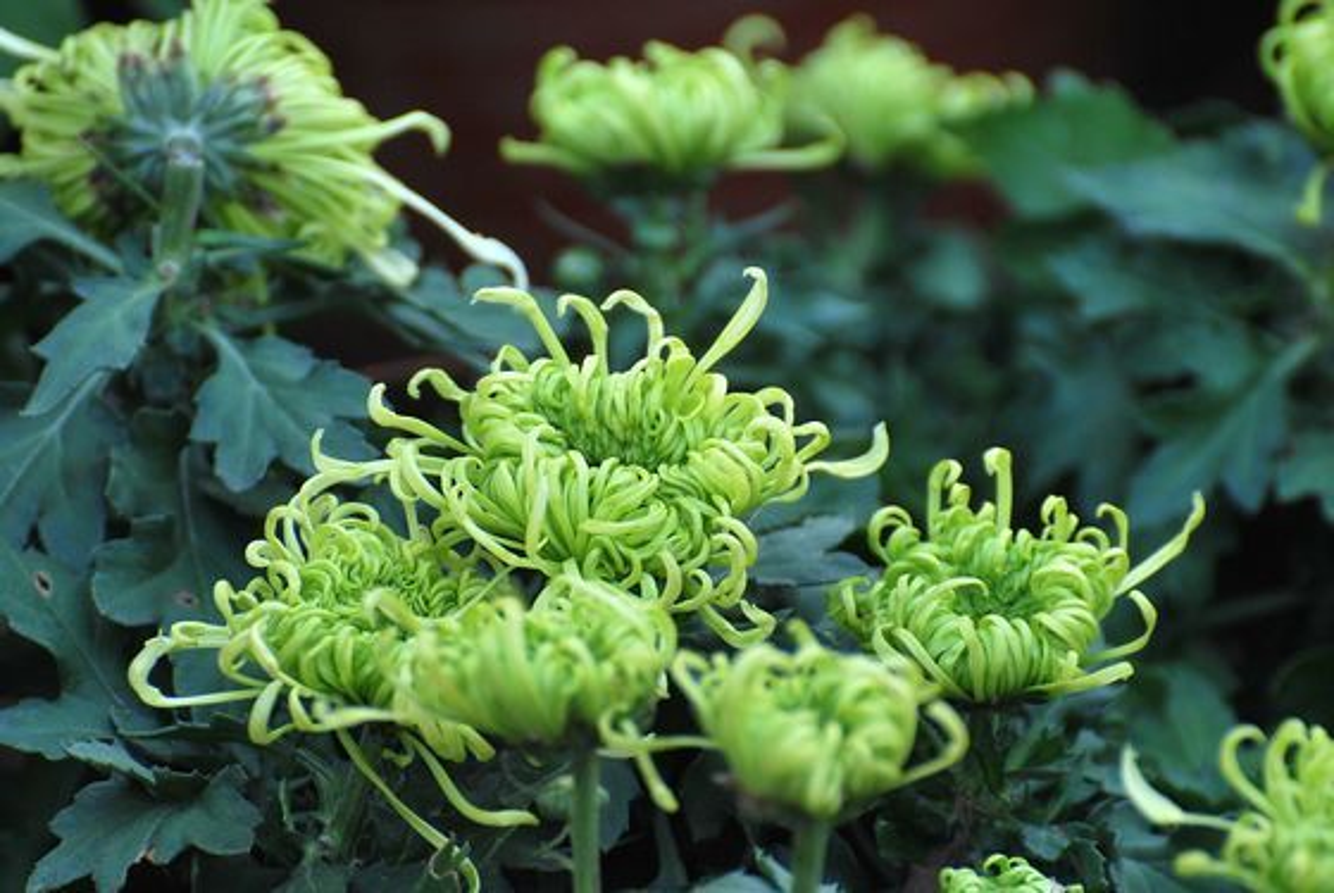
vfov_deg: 3.1
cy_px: 446
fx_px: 16697
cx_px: 667
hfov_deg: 4.6
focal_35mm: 450
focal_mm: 300
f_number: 5.6
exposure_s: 1/160
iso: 200
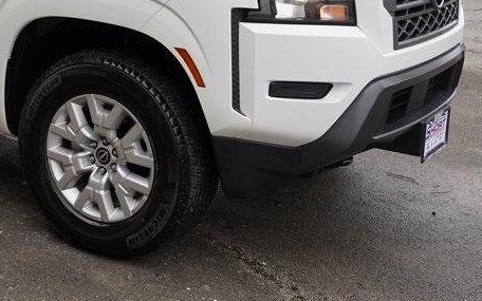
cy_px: 25
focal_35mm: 71
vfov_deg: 18.0
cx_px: 13
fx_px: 933
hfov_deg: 27.5
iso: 250
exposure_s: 1/200
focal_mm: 31
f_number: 6.3
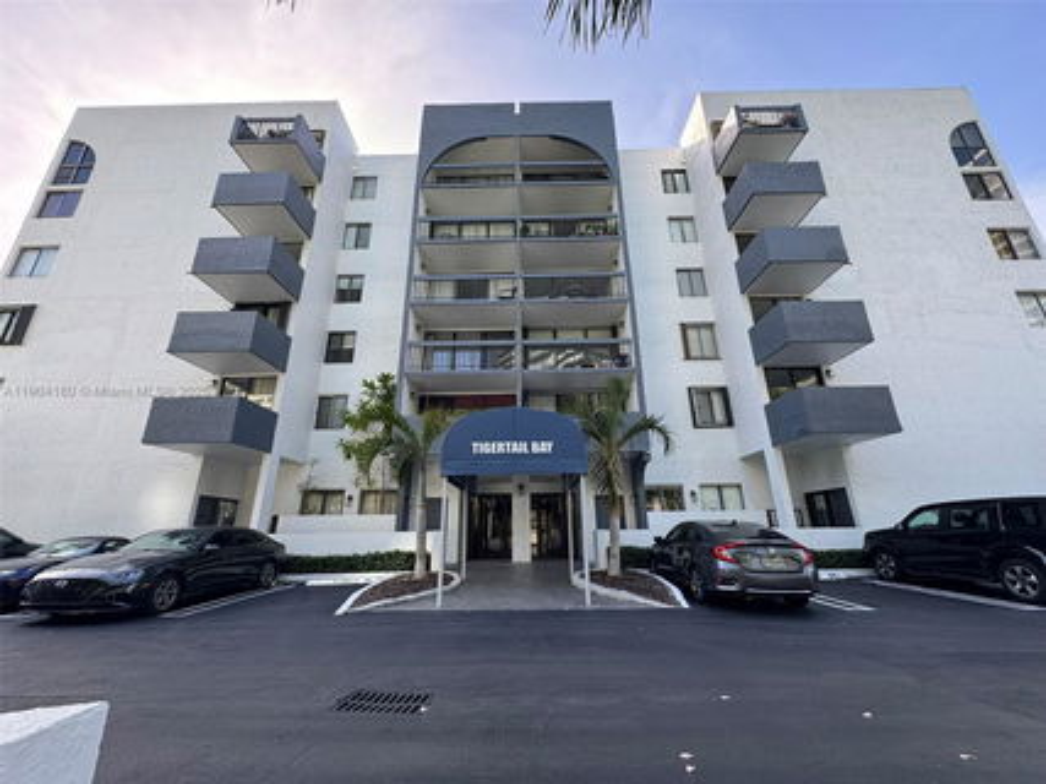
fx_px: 423
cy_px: 392
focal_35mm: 14
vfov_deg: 85.6
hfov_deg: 102.1
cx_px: 523
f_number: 2.2
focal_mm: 2.22
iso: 40
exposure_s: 1/233
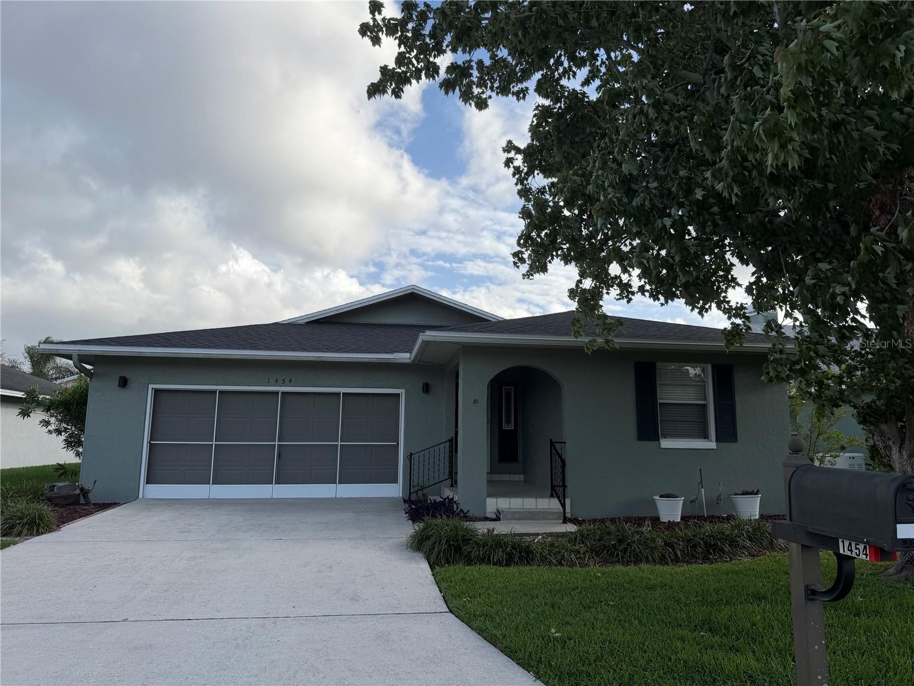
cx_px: 457
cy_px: 343
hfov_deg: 71.6
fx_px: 634
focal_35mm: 24
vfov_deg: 56.8
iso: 80
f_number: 1.78
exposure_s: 1/4673
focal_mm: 6.76
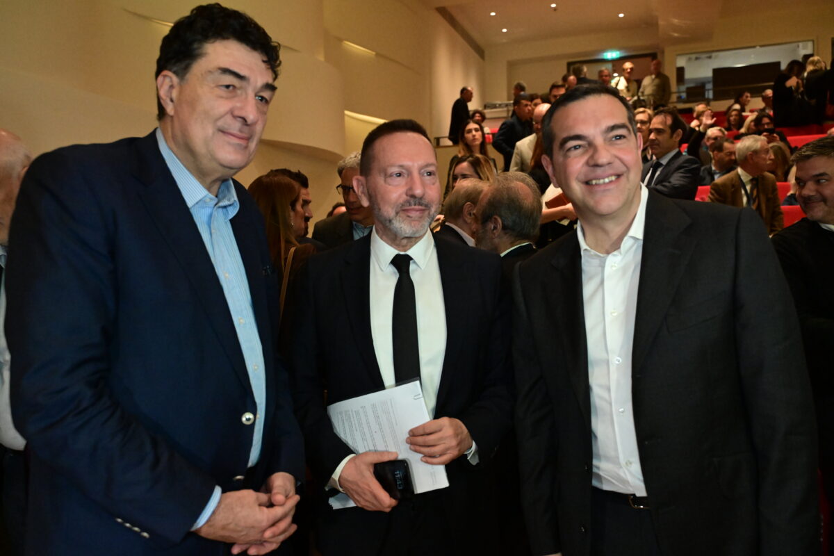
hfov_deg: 61.1
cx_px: 417
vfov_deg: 43.0
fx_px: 707
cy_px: 278
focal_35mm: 30
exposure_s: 1/250
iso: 8000
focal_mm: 30.5
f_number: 4
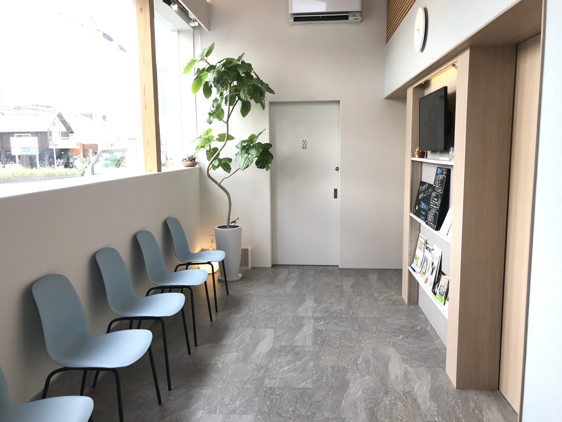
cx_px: 281
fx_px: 455
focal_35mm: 28
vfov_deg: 49.7
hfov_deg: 63.4
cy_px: 211
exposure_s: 1/120
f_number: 1.8
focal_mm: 3.99
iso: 25
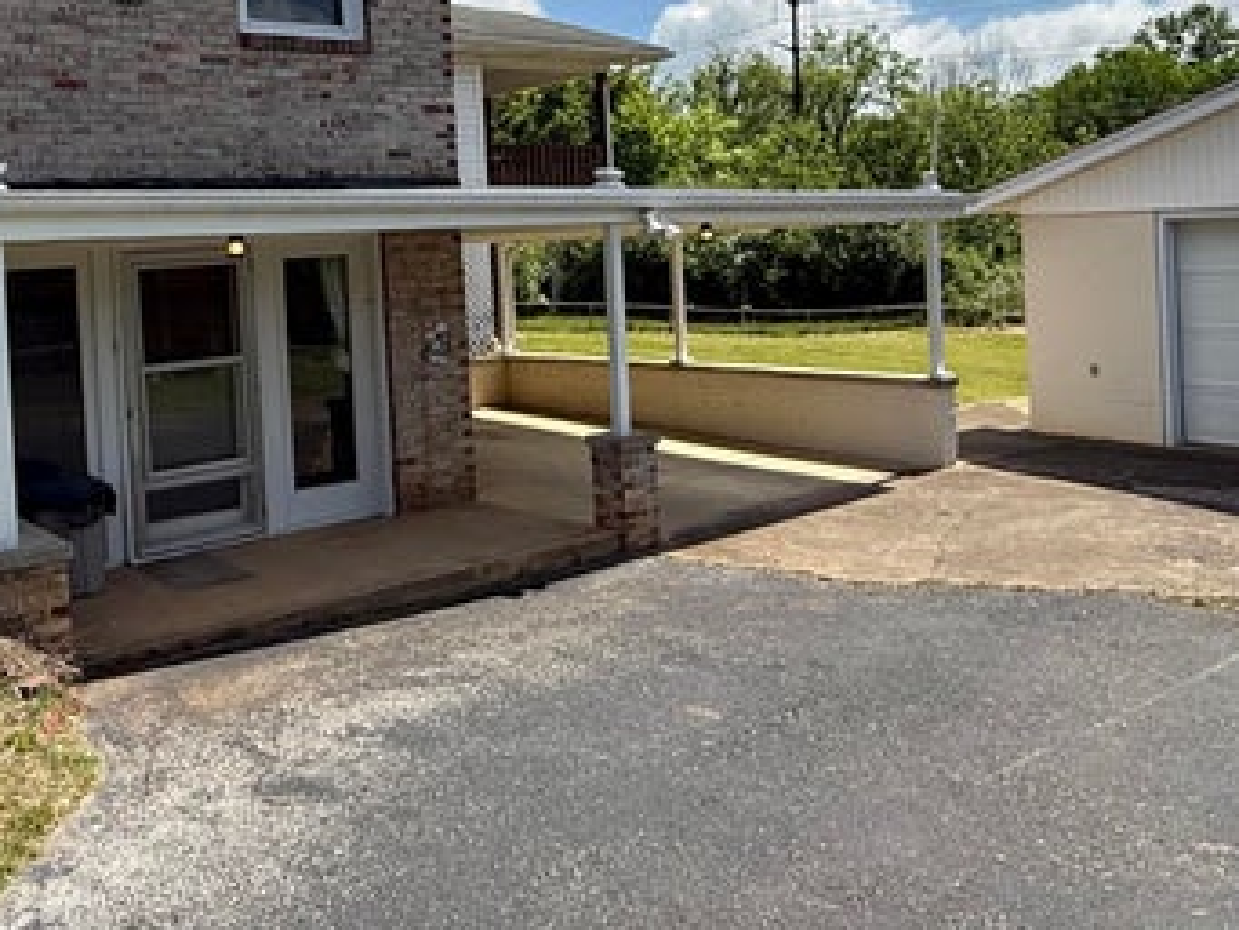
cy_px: 262
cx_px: 532
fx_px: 1253
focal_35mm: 35
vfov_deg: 39.9
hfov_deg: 52.4
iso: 64
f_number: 2.2
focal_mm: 2.22
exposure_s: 1/2717
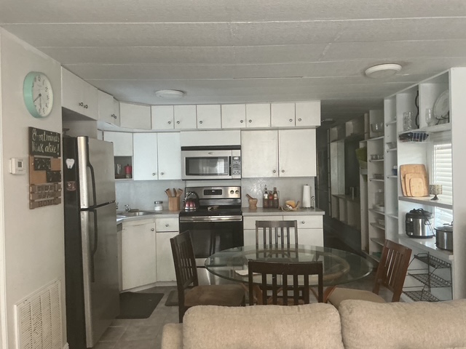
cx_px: 233
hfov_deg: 61.7
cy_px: 174
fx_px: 390
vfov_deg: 48.2
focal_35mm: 29
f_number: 1.8
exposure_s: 1/60
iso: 160
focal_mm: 3
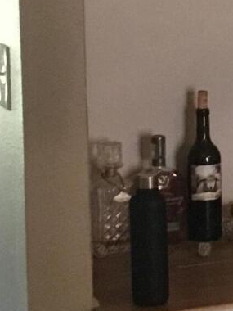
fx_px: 1463
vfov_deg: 12.0
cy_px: -1
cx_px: 292
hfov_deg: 9.0
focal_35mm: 163
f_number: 2.4
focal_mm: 3.3
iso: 160
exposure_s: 1/30
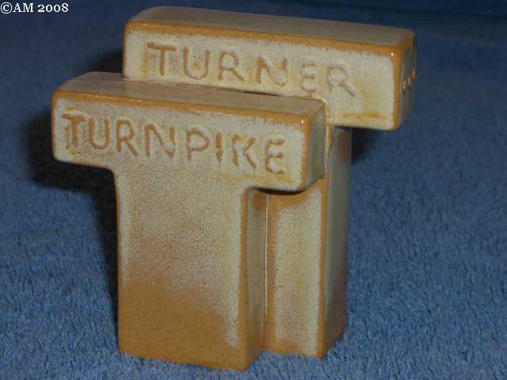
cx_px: 254
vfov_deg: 13.0
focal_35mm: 114
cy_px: 190
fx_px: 1670
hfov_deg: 17.3
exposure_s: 1/30
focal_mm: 23.7
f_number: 10.8
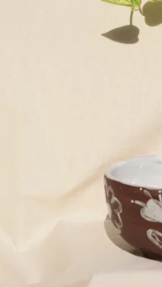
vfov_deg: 16.4
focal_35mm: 131
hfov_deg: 9.2
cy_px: 144
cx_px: 159
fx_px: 998
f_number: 8
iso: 200
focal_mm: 55
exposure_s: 1/1250
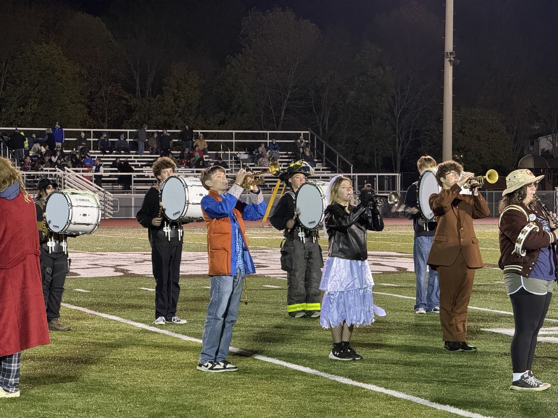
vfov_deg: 12.3
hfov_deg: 16.4
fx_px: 1934
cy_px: 209
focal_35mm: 120
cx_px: 279
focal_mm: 15.66
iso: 1000
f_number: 2.8
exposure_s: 1/40
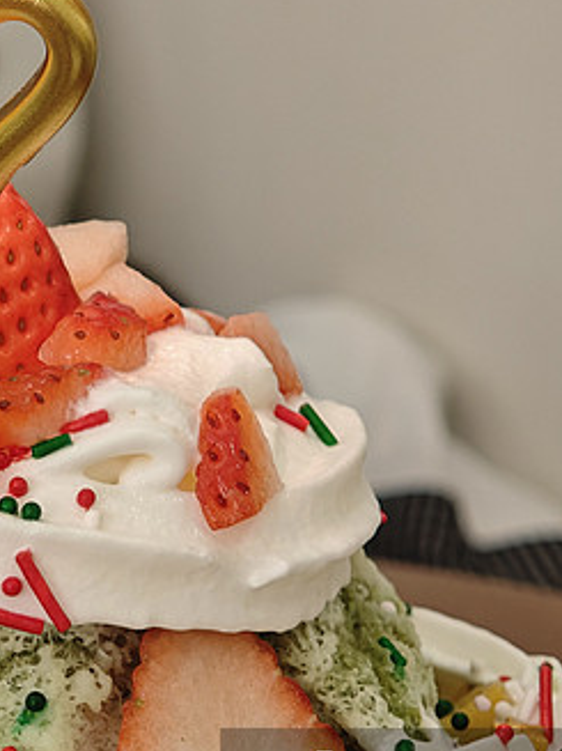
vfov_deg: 13.4
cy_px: 372
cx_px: 44
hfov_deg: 10.0
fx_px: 3184
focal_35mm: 147
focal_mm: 9
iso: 1600
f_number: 2
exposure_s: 1/100
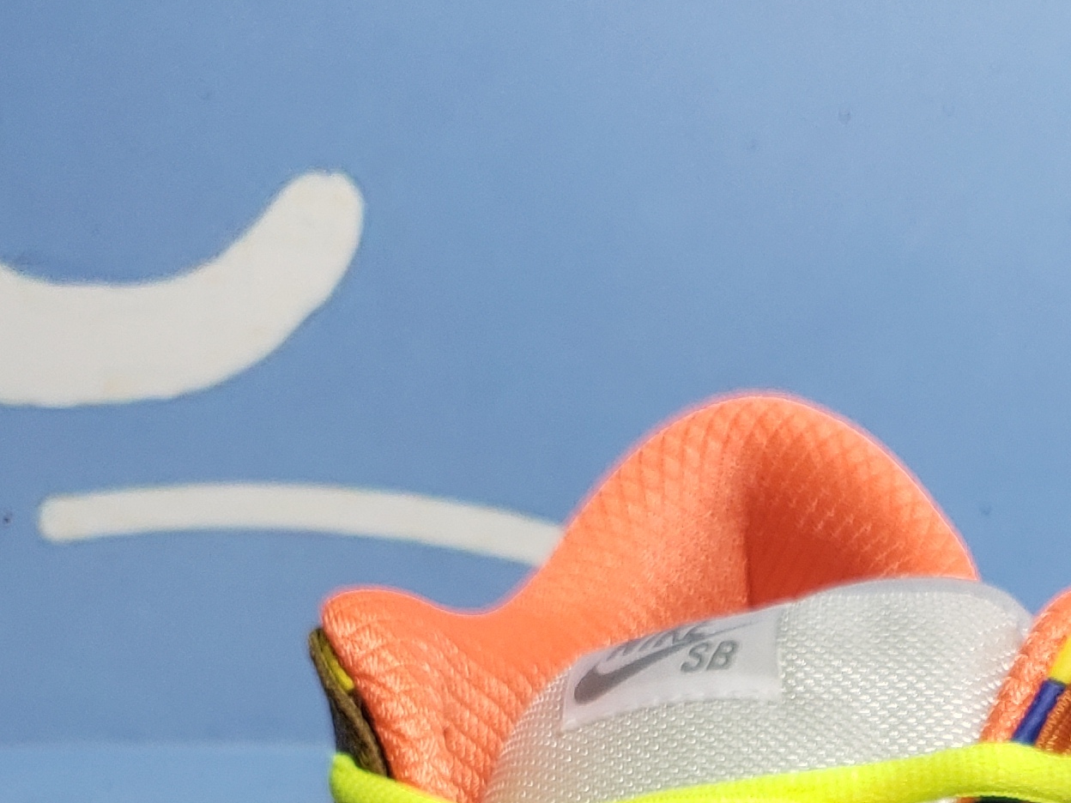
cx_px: 1016
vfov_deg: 15.8
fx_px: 2599
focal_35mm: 84
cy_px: 1276
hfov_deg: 22.6
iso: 50
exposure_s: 1/424
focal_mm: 4.3
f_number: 1.5
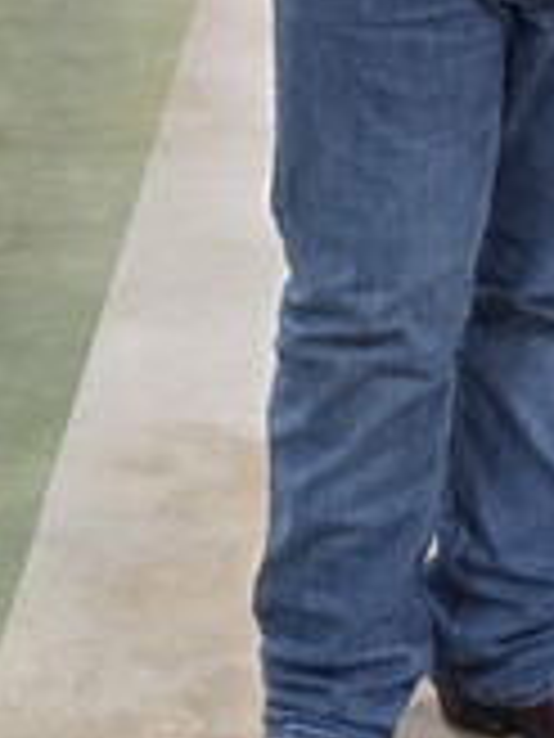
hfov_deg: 10.2
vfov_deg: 13.4
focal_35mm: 144
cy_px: -86
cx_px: 500
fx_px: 3073
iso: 640
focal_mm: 6.3
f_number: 1.7
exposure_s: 1/120
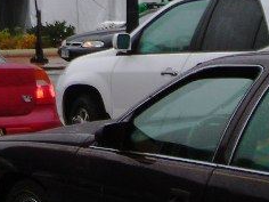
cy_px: -208
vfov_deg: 8.5
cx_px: -85
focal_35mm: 165
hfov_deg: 11.6
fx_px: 1282
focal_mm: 6.3
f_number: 3.2
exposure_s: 1/120
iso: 50
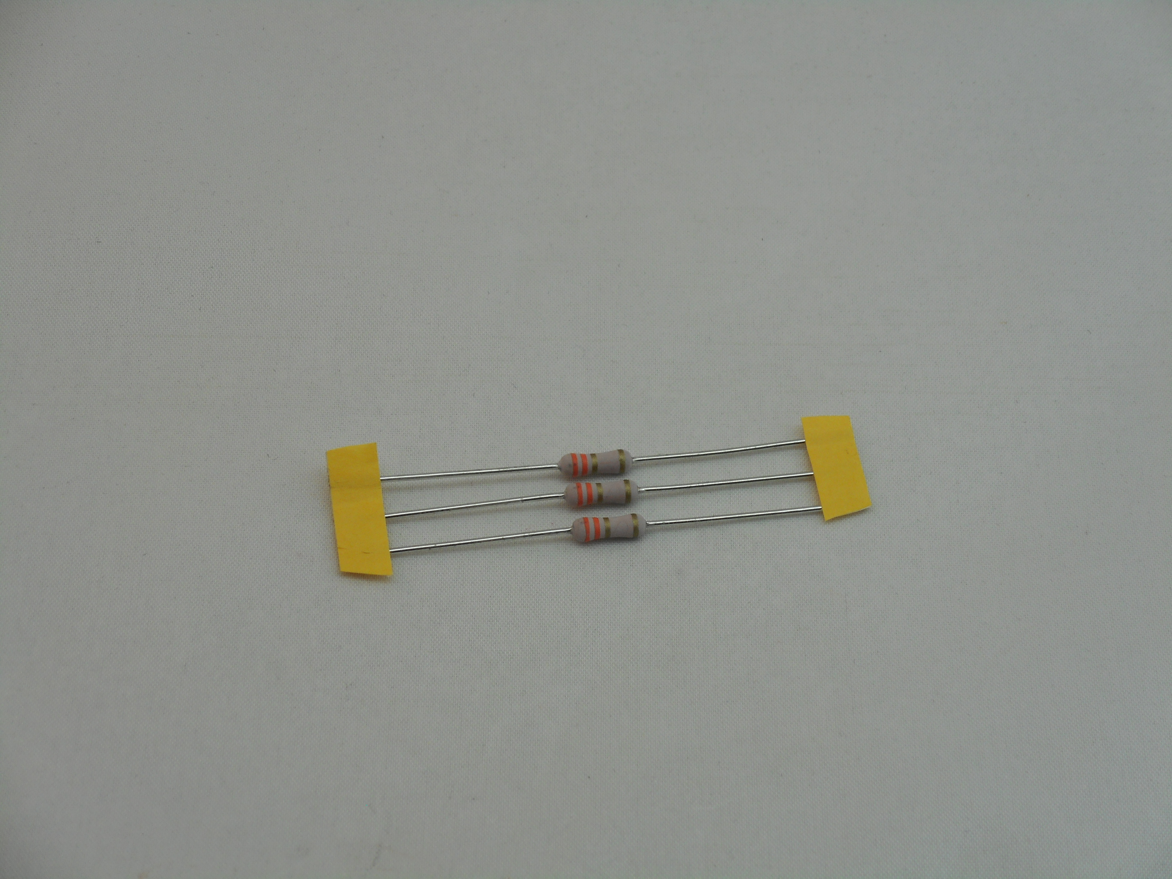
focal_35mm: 89
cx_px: 586
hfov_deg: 22.0
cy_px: 440
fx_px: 3013
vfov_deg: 16.6
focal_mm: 15.9
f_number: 5.6
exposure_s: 1/60
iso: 100
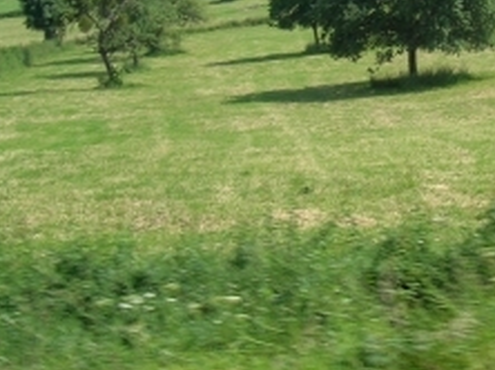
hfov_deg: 20.7
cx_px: 491
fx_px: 1314
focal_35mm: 92
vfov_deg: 16.0
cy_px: 105
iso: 50
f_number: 4.9
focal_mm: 5.7
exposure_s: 1/255
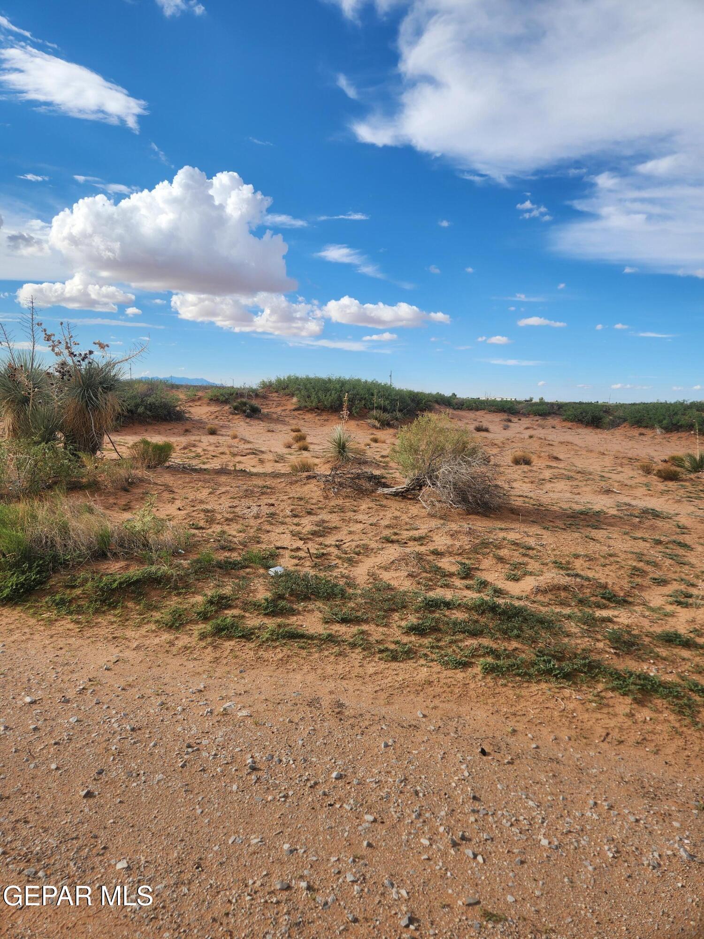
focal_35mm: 23
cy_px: 470
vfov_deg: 73.9
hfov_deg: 58.9
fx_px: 624
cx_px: 352
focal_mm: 5.4
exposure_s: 1/1751
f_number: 1.8
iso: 20
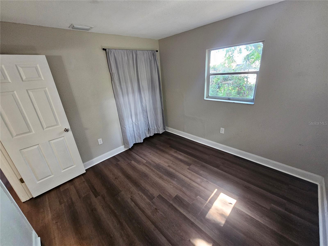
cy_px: 123
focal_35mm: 13
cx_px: 164
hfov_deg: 106.2
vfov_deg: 89.9
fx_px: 123
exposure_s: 1/60
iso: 400
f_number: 2.2
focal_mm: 2.2
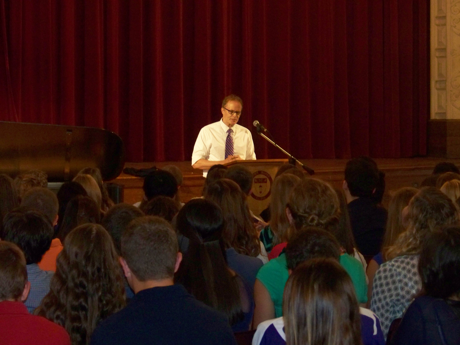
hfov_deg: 15.6
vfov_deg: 11.8
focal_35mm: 126
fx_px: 1674
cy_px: 172
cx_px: 230
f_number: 3.2
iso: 400
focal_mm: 21.1
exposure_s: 1/30
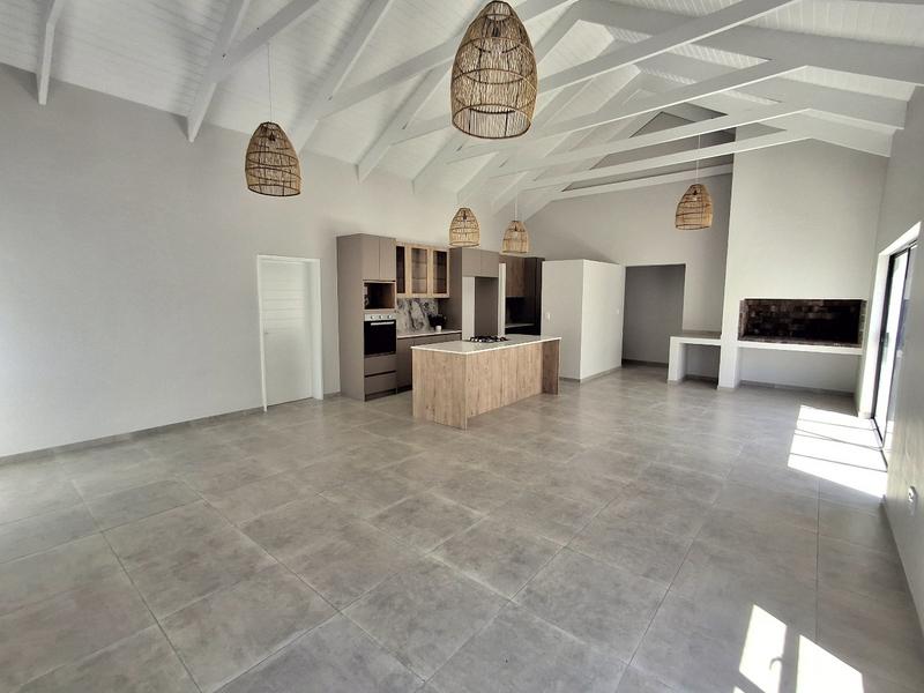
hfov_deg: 94.5
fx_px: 427
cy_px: 346
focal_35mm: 16
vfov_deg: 78.1
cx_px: 462
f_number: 2.2
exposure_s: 1/278
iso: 40
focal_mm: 1.64
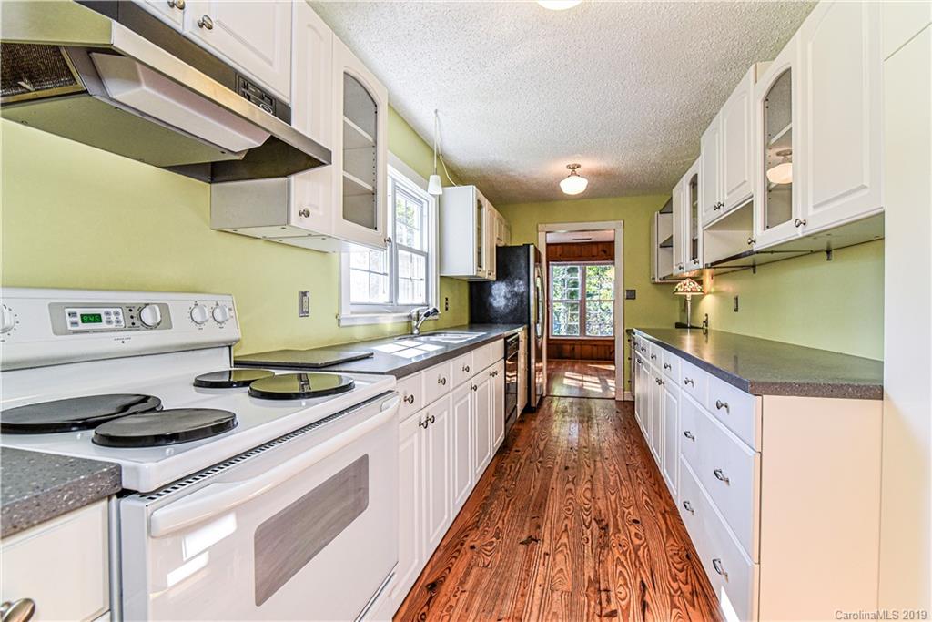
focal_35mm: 16
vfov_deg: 73.8
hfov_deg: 96.7
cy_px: 311
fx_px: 414
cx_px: 466
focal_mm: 16
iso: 1250
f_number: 8
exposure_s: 1/160
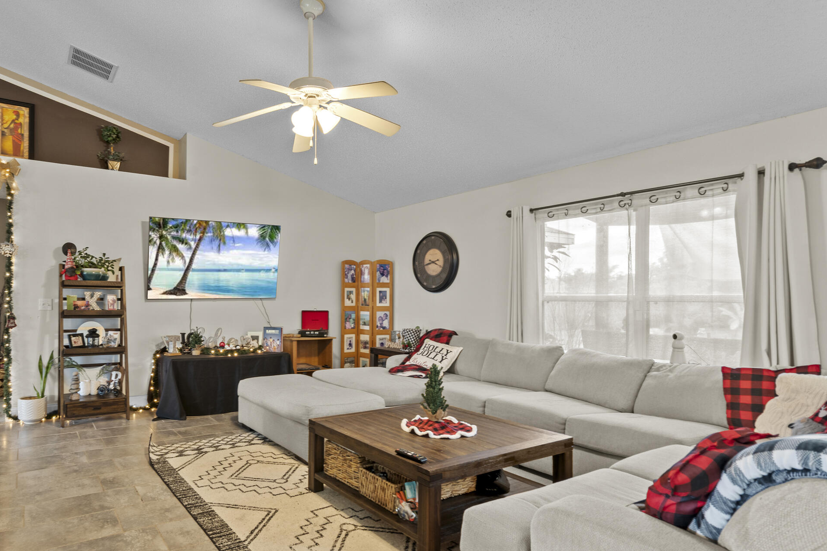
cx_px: 312
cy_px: 296
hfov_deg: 79.8
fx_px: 482
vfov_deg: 59.4
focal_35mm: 21
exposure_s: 2
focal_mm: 16
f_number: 9
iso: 400
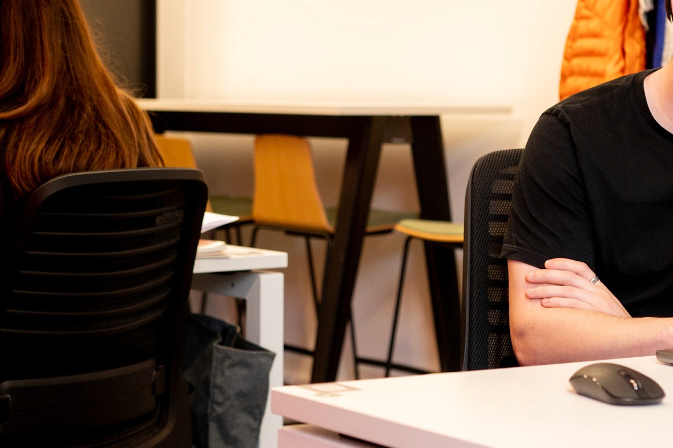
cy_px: 177
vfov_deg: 15.5
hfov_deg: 23.1
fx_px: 1645
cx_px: 388
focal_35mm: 88
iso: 1000
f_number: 3.2
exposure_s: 1/160
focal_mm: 50
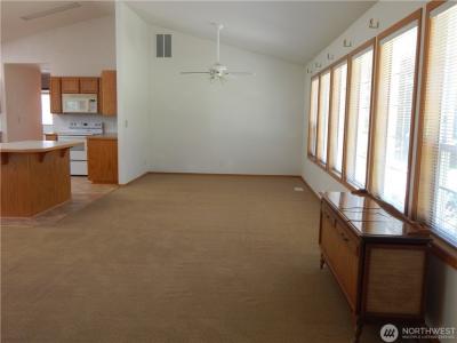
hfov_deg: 58.4
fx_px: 409
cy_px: 172
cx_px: 228
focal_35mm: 31
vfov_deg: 45.4
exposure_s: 1/30
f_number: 3.2
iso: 200
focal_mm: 5.6
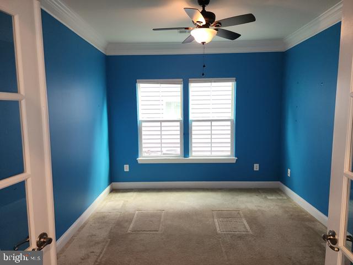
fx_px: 235
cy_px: 132
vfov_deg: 58.9
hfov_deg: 73.9
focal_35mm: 23
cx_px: 176
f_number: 1.8
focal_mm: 6.4
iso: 125
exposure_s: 1/60
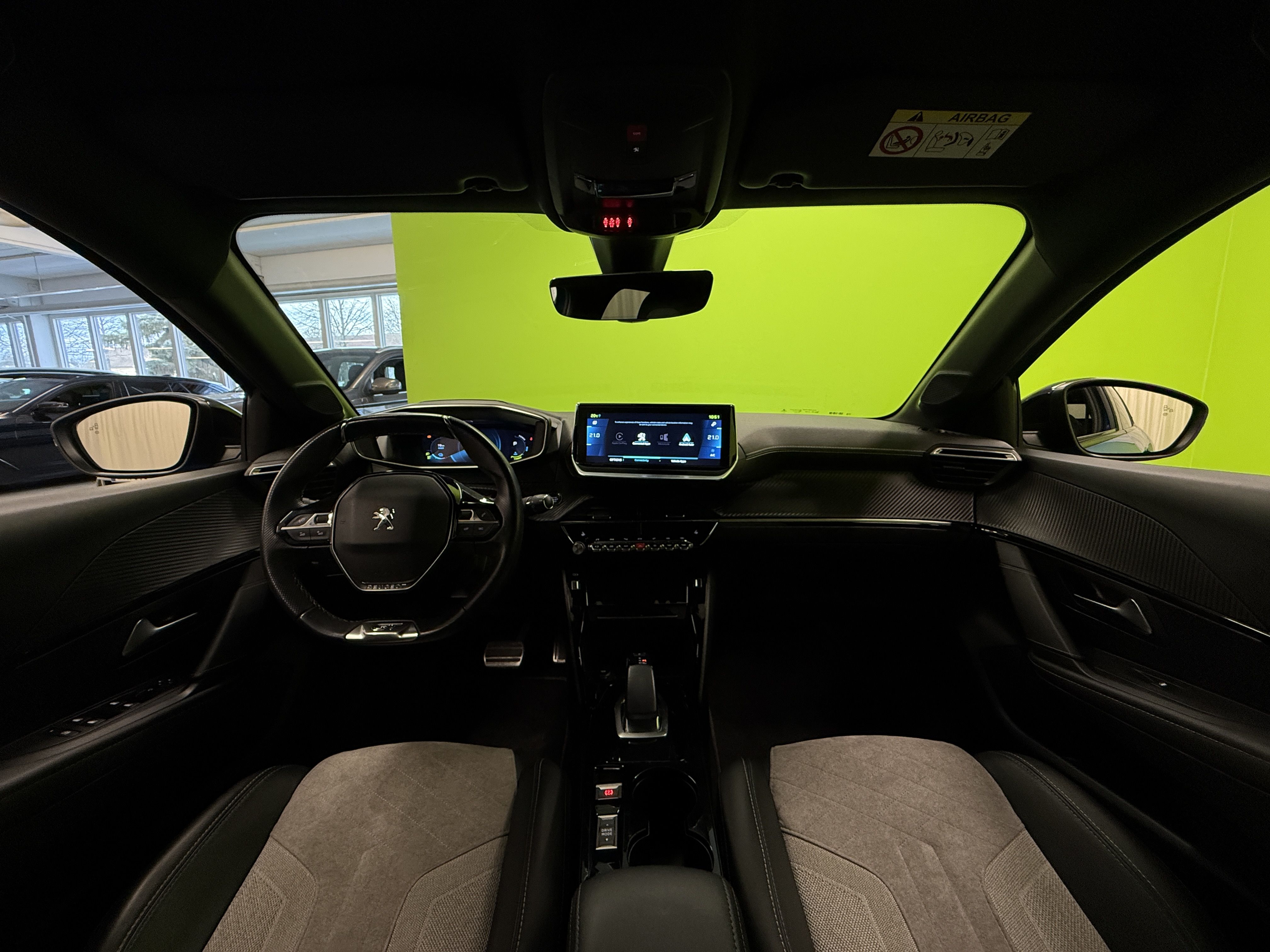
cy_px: 476
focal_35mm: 14
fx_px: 514
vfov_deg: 85.7
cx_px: 635
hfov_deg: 102.1
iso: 320
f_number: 2.2
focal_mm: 2.22
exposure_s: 1/100
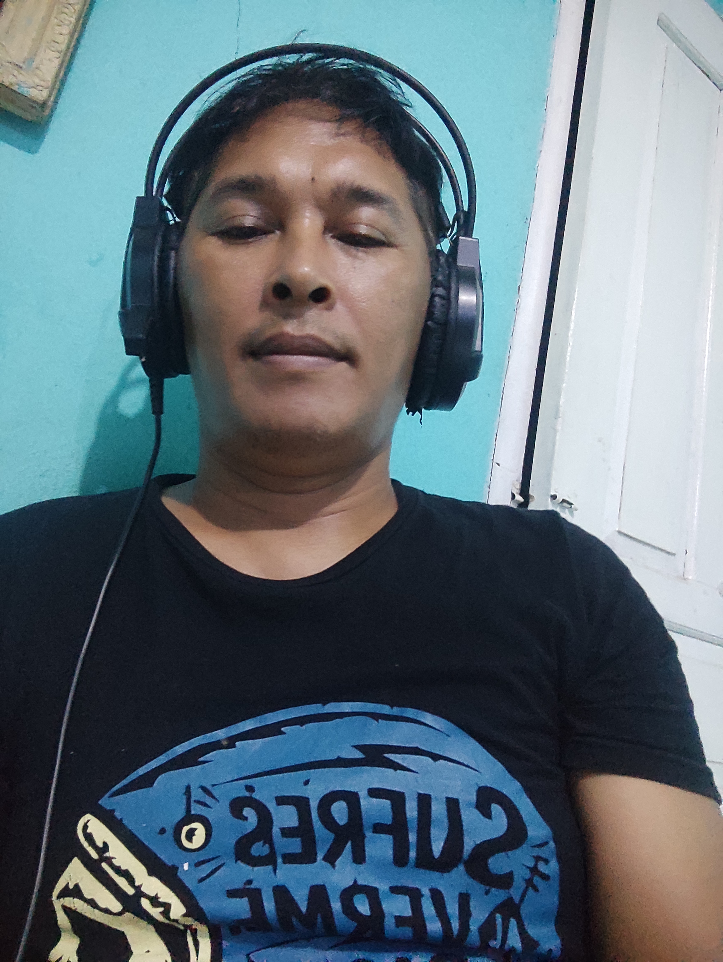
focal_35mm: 20
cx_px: 362
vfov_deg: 81.7
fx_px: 556
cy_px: 481
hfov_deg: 66.0
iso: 1135
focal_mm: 3.49
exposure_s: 1/13
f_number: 2.45
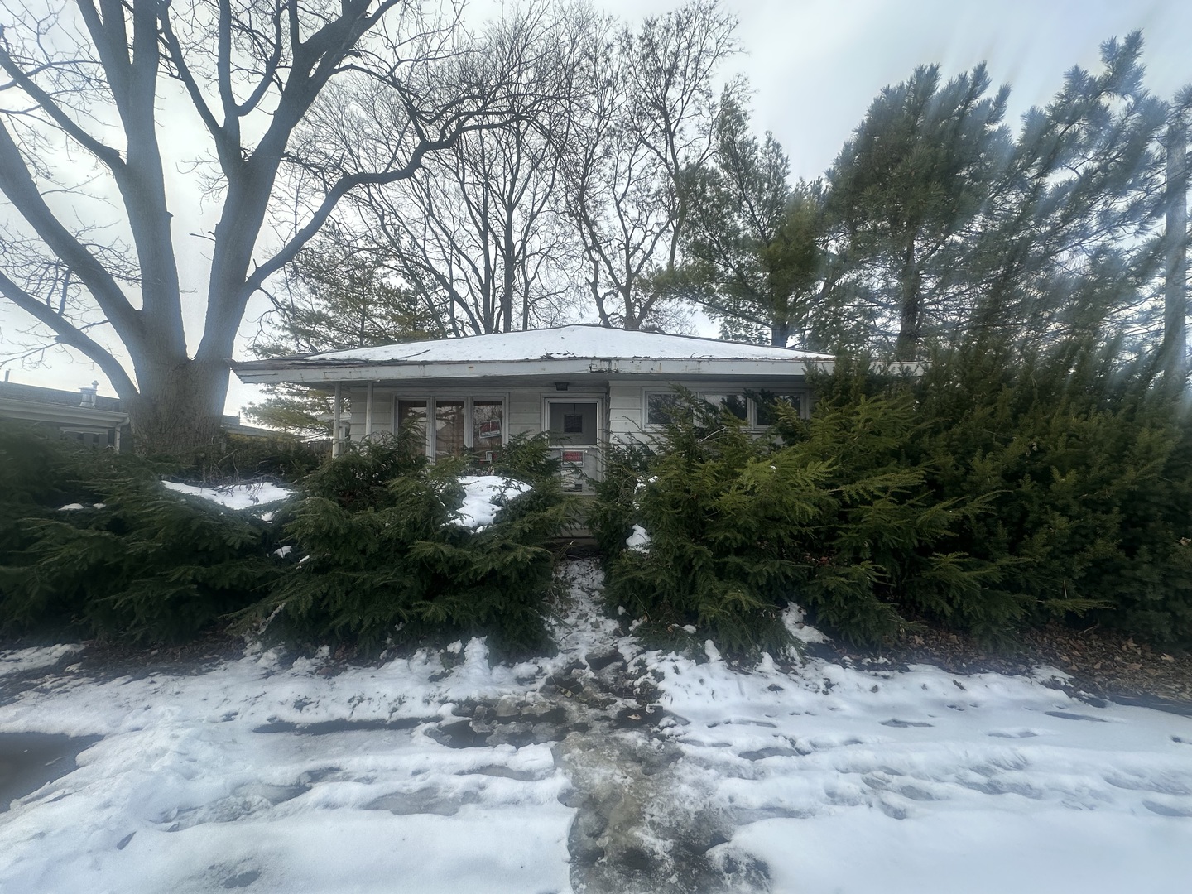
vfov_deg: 85.7
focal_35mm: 14
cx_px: 596
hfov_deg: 102.1
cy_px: 447
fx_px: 482
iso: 40
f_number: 2.2
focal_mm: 2.22
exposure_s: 1/725
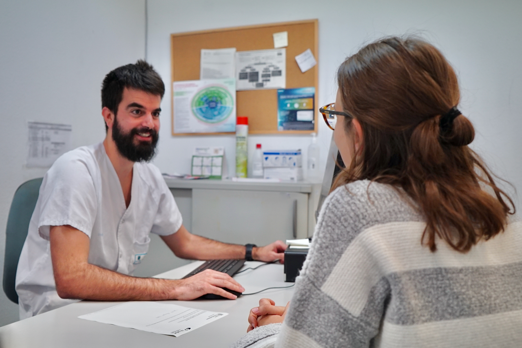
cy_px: 174
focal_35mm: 34
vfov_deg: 38.9
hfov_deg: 55.8
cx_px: 261
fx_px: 493
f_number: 4
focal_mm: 34
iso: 1250
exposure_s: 1/160
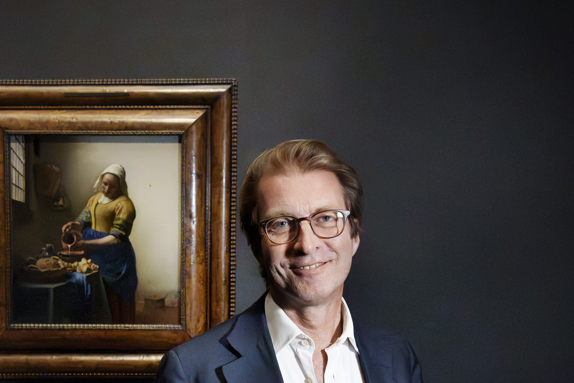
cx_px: 239
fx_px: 1005
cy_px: 354
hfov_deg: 31.8
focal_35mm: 63
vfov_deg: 21.1
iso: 40000
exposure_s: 1/800
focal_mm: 35
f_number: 6.3
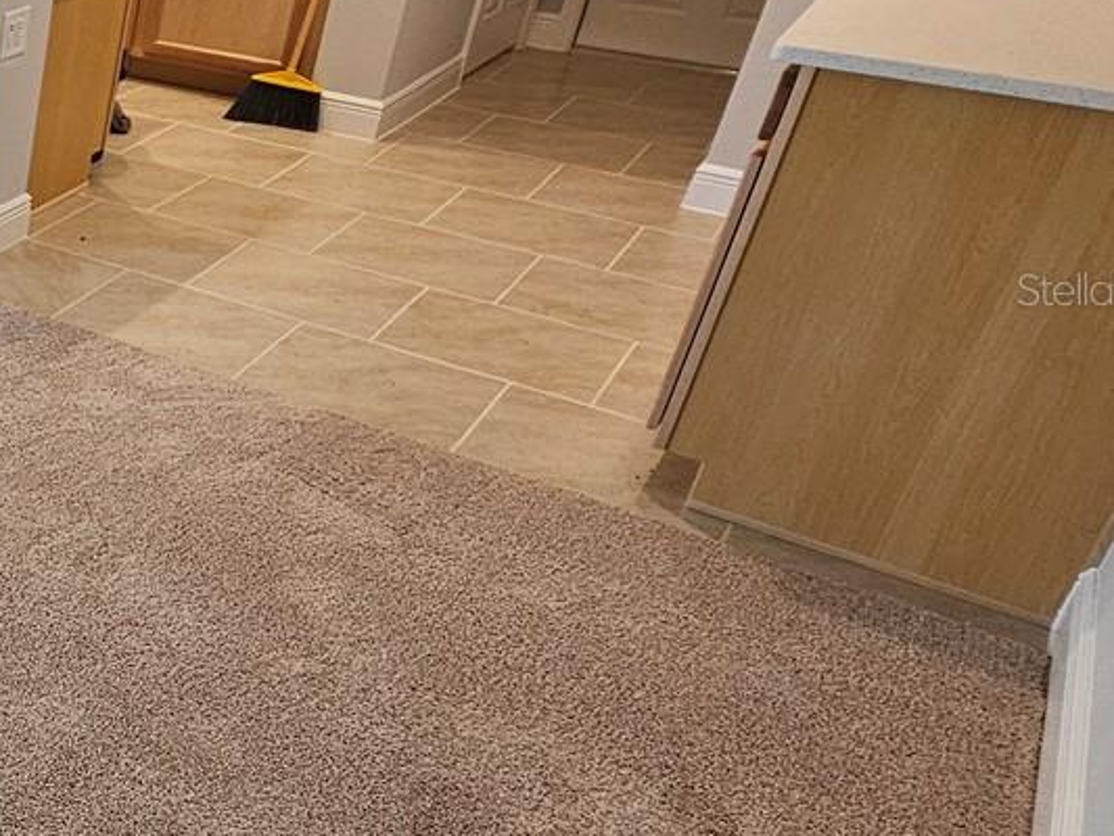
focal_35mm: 39
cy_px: 288
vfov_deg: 36.5
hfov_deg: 31.4
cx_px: -458
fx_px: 1255
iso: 80
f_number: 2.2
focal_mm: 2.2
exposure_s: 1/60
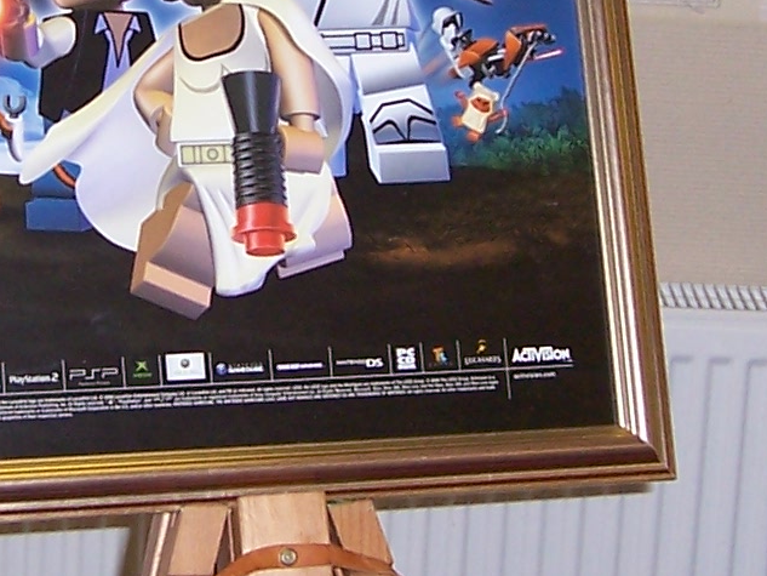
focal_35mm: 131
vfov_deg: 11.3
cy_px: 68
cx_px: 143
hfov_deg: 15.0
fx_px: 2903
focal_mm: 6
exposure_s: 1/60
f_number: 3
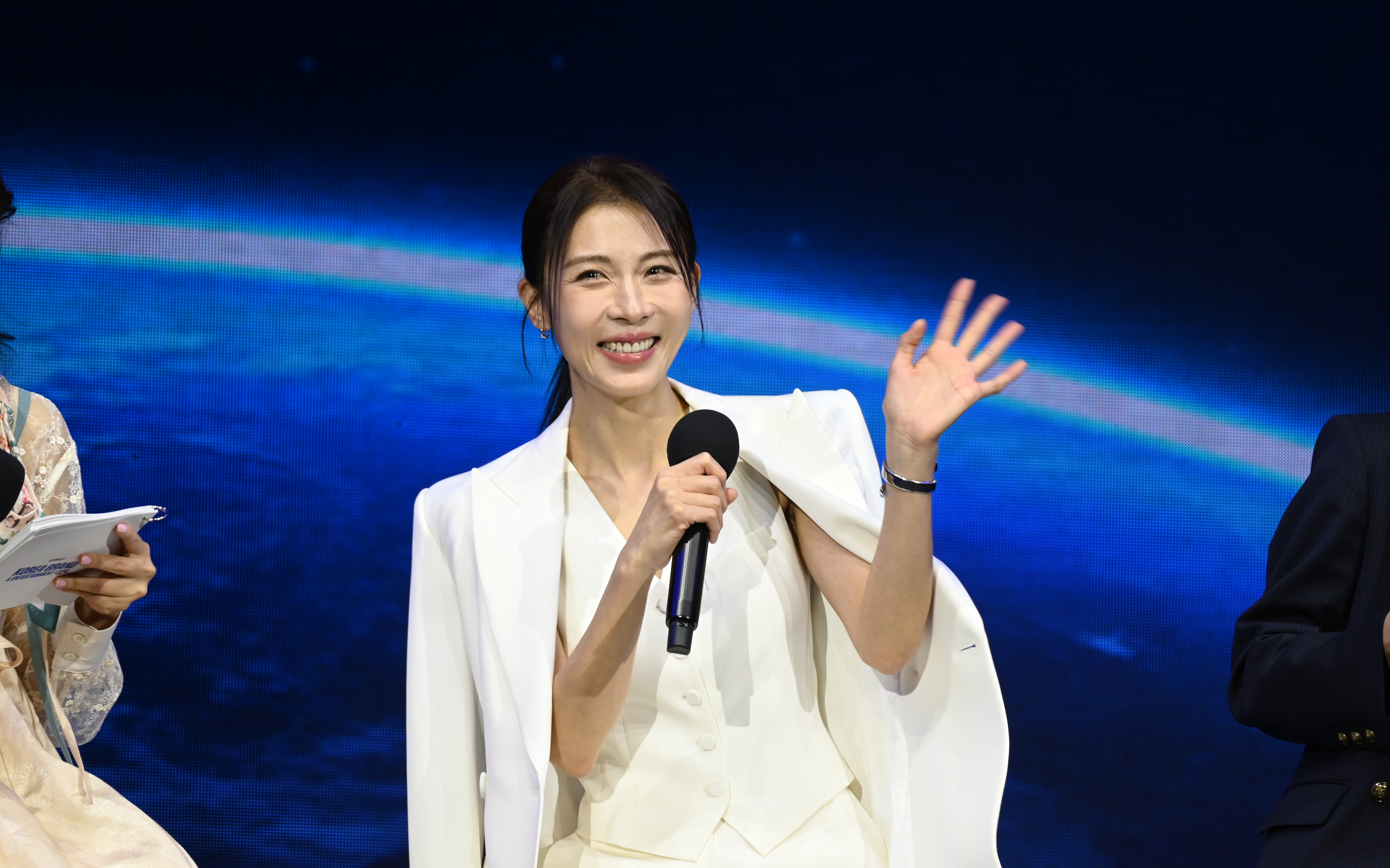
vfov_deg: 3.2
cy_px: 425
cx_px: 695
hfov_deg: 5.1
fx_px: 15455
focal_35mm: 408
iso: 640
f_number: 8
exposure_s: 1/200
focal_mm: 400
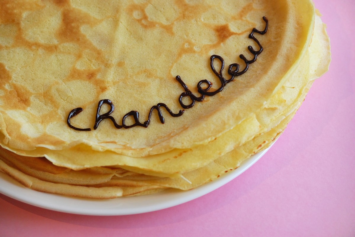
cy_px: 118
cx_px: 178
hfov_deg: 16.6
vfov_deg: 11.2
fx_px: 1214
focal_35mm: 123
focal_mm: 82
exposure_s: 1/30
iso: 800
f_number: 7.1
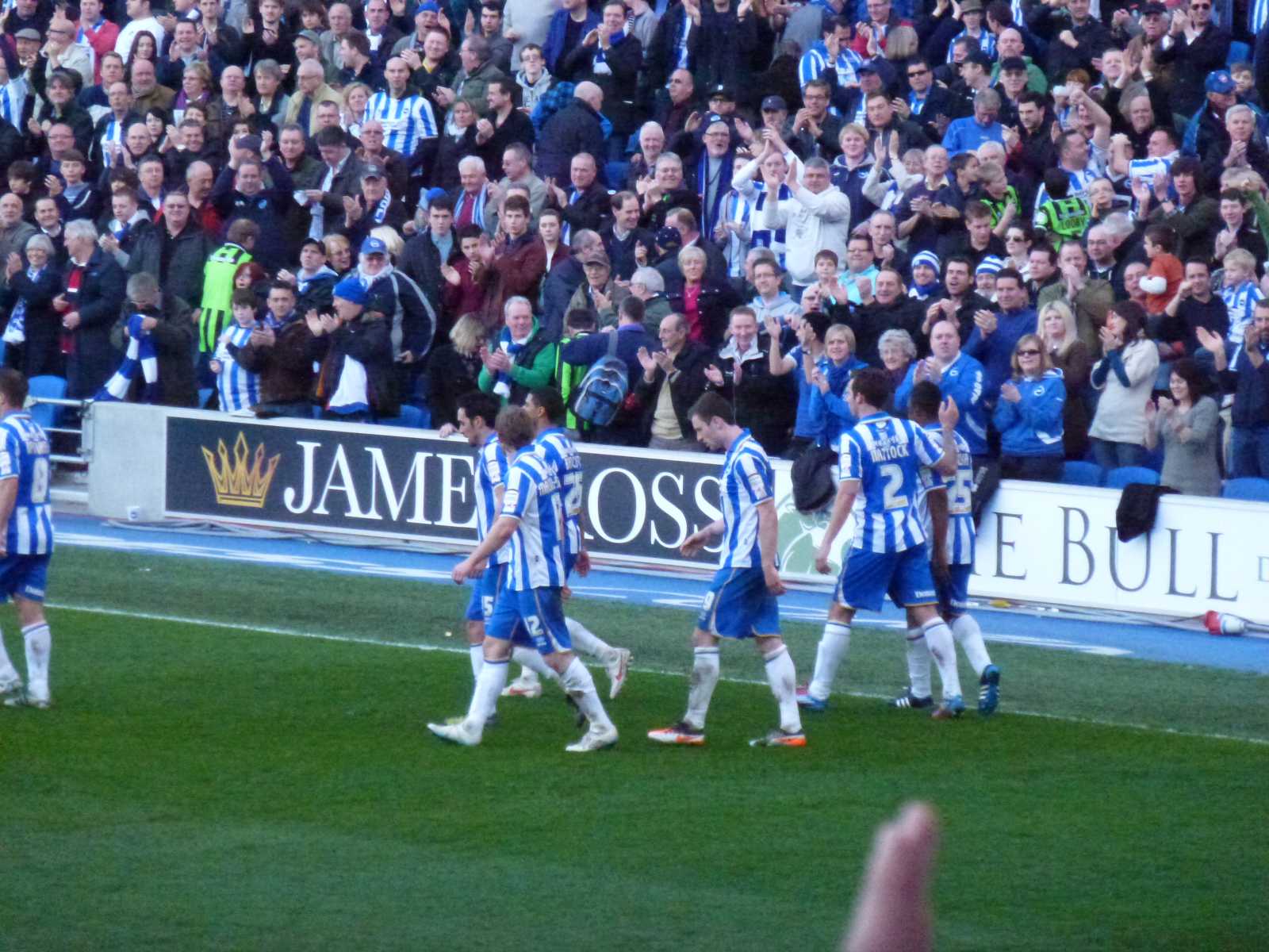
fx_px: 9128
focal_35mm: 249
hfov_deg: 8.0
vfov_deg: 6.0
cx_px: 634
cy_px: 476
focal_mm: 44.5
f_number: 5.6
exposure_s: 1/320
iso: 1600
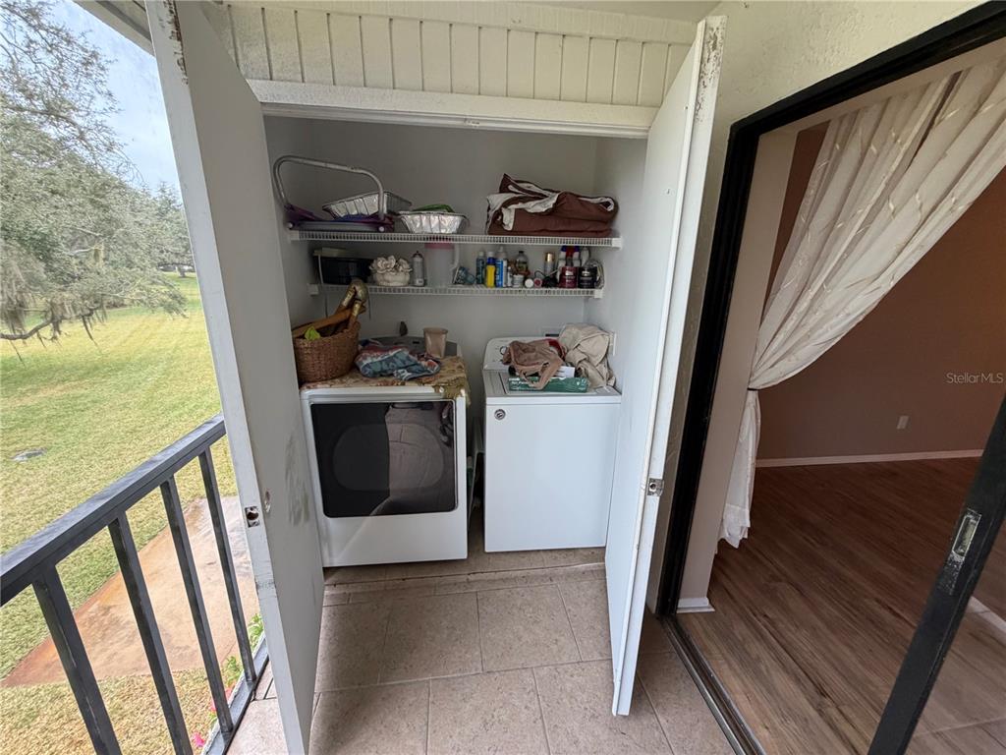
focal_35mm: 14
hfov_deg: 102.1
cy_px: 378
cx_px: 503
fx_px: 407
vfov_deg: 85.7
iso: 250
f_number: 2.2
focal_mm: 2.22
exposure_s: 1/121
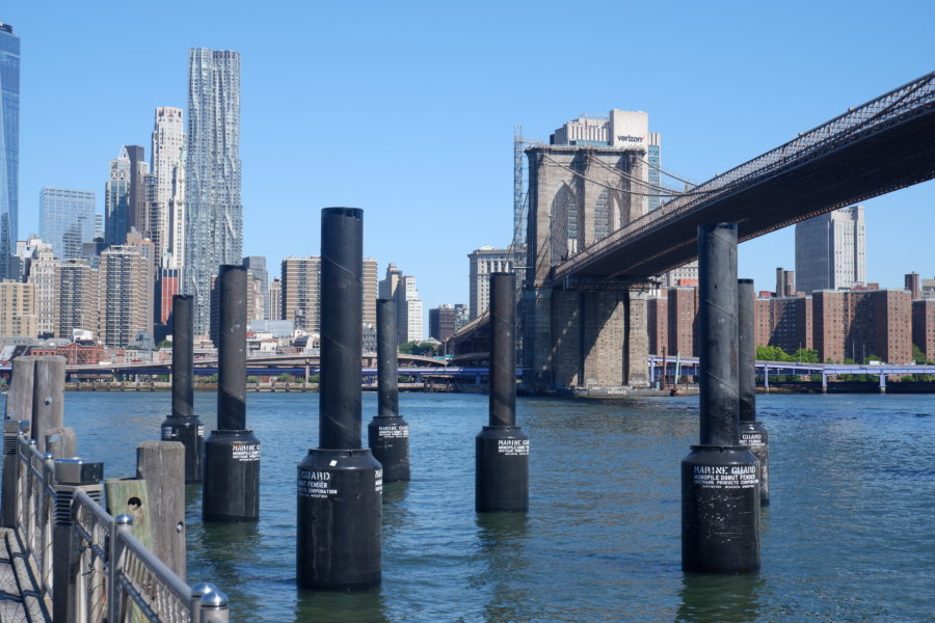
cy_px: 312
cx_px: 468
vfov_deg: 25.1
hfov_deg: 36.9
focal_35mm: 54
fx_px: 1402
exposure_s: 1/400
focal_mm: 36.3
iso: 200
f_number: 8
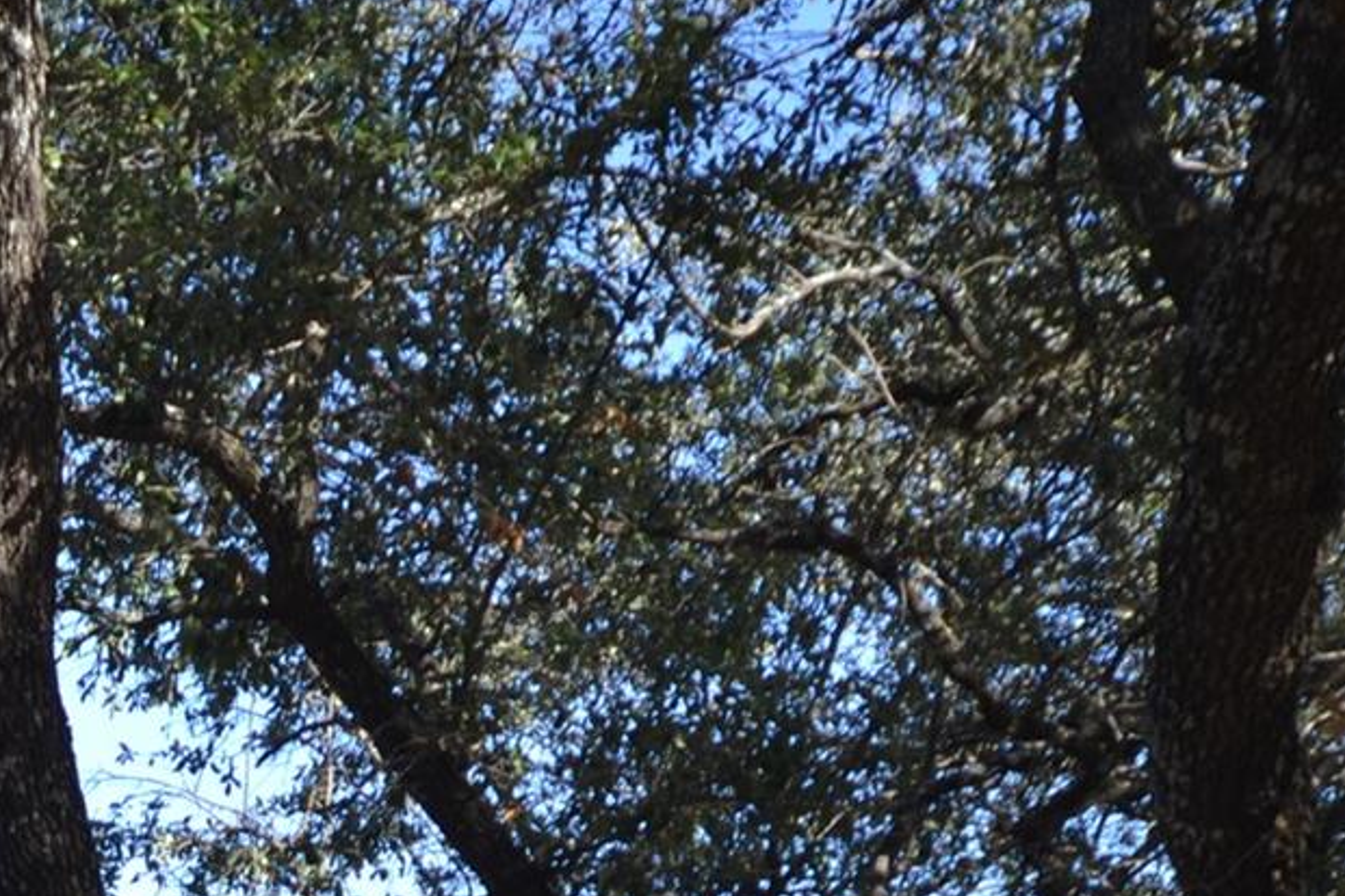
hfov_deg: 18.4
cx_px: -630
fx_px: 3698
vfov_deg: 13.1
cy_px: 1328
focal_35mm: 99
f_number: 5.6
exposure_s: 1/125
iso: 140
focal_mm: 20
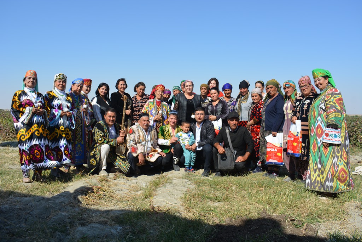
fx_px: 317
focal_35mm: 32
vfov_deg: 41.7
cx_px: 181
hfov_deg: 59.5
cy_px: 121
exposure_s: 1/250
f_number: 8
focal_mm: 21
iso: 100
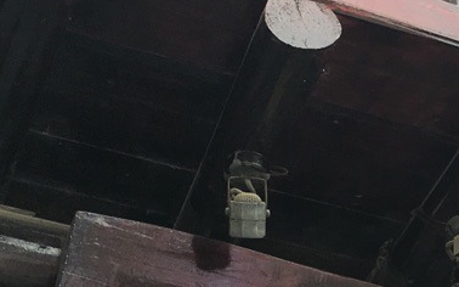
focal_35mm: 114
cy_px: 371
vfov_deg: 11.2
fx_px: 1426
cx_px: 676
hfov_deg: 16.7
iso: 25
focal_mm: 4.15
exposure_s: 1/100
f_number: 2.2
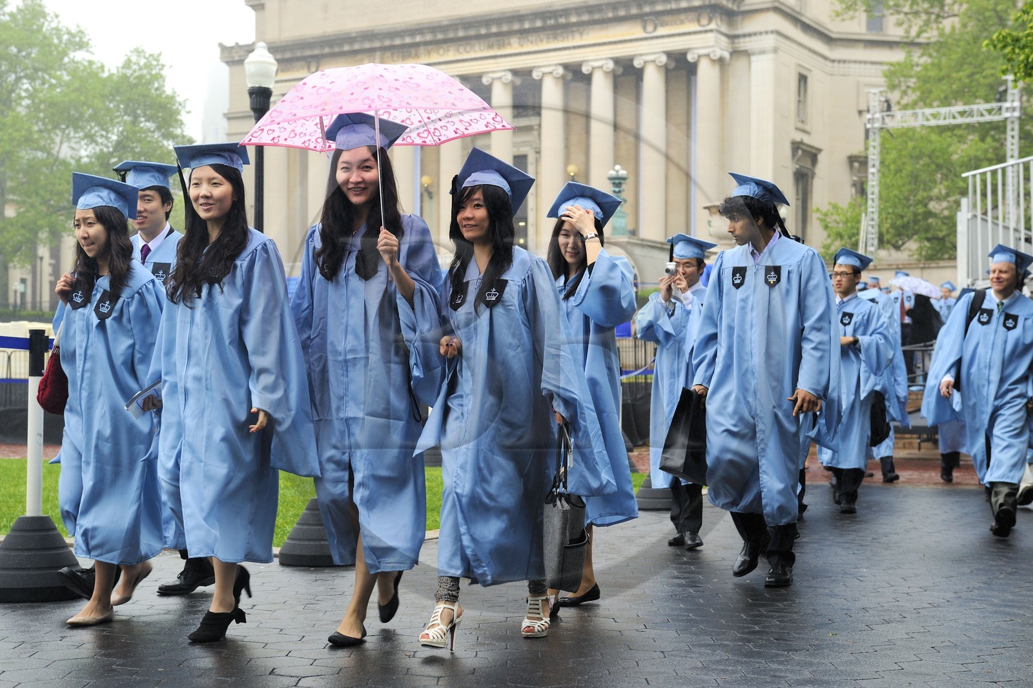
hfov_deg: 36.3
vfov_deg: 24.6
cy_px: 344
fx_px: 1578
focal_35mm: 55
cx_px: 516
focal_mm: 55
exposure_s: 1/200
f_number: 4.5
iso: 800
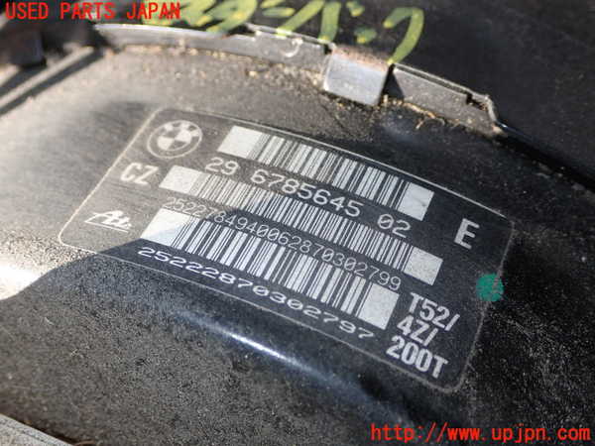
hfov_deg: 38.2
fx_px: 859
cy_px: 223
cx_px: 298
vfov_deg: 29.1
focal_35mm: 50
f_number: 9
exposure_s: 1/50
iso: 200
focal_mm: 9.01
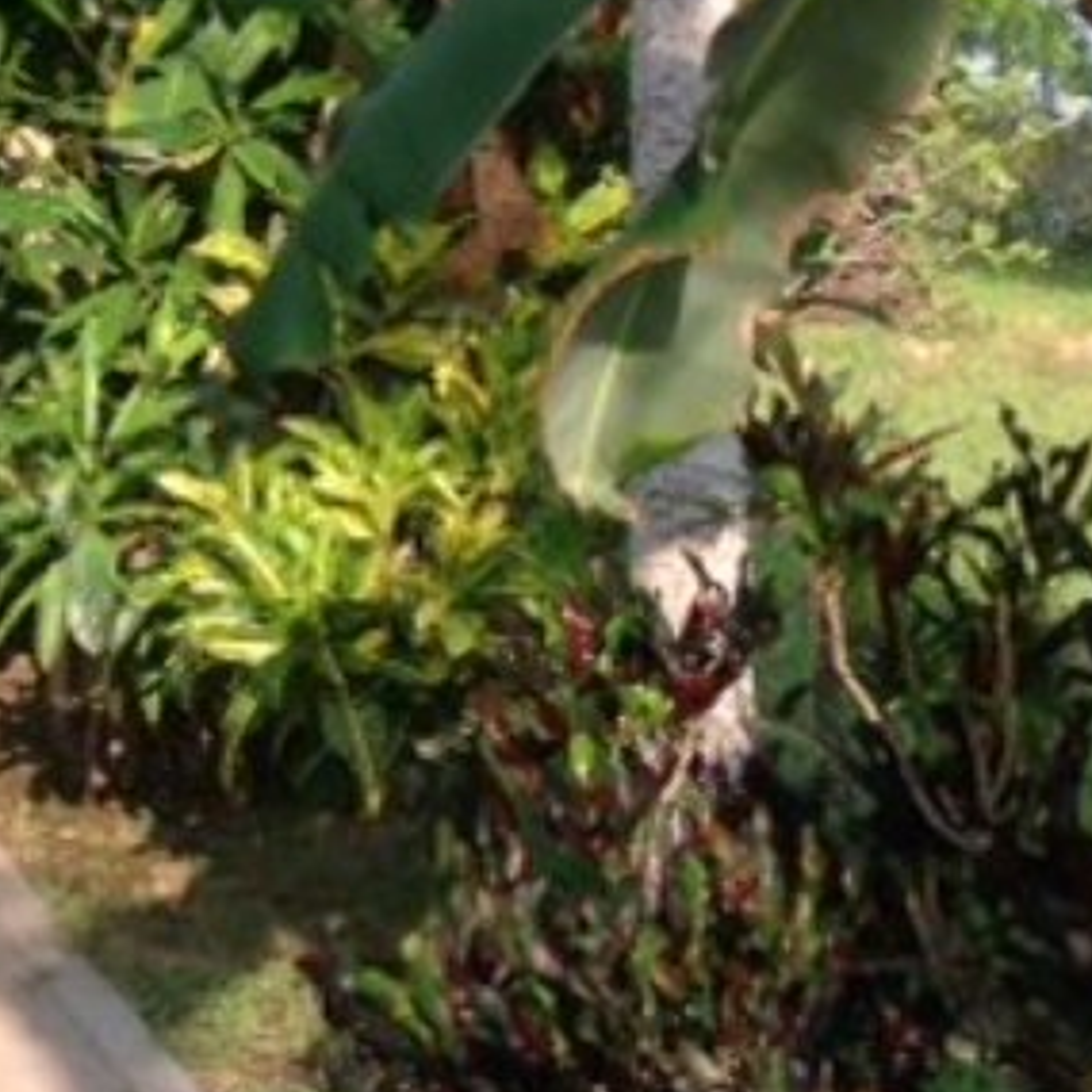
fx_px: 3962
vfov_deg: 15.6
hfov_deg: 15.0
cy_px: 182
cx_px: -326
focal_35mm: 111
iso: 50
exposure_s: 1/347
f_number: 2.4
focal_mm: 4.28
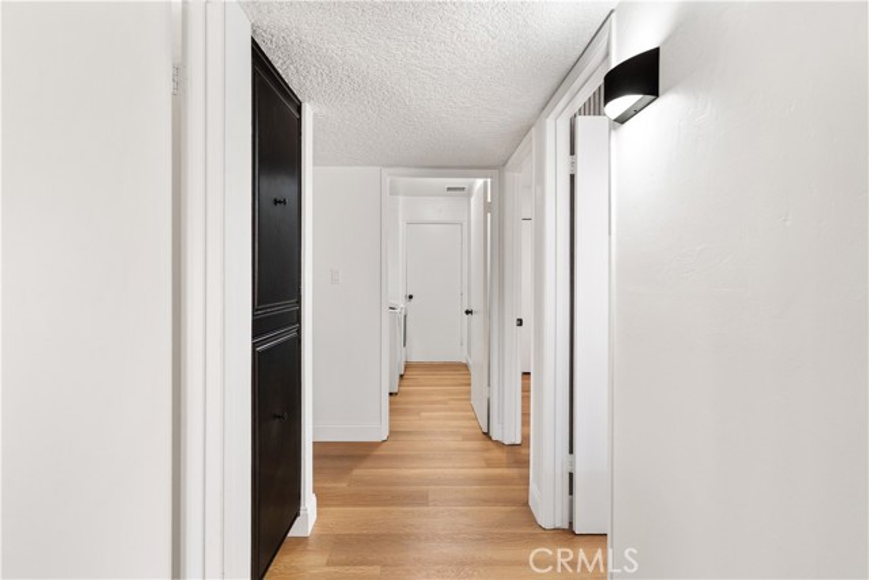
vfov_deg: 70.5
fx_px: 410
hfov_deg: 93.3
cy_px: 290
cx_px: 434
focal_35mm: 17
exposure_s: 1/2.5
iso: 400
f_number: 6.3
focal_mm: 17
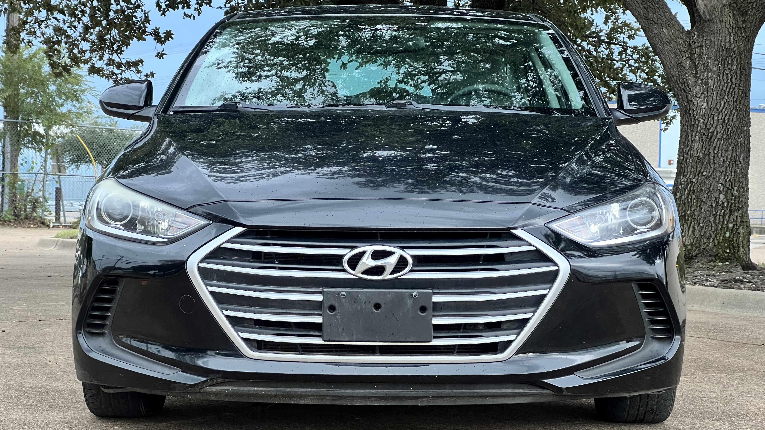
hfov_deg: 25.3
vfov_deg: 14.4
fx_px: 1704
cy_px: 238
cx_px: 382
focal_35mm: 84
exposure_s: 1/60
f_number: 2.8
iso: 250
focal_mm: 9
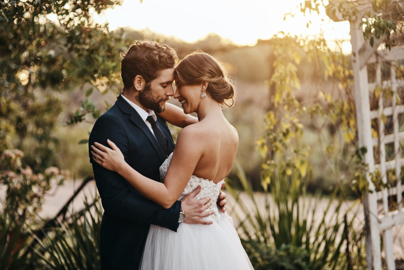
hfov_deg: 23.9
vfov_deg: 16.1
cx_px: 202
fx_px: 954
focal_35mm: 85
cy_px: 135
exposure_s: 1/400
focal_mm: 85
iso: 320
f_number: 2
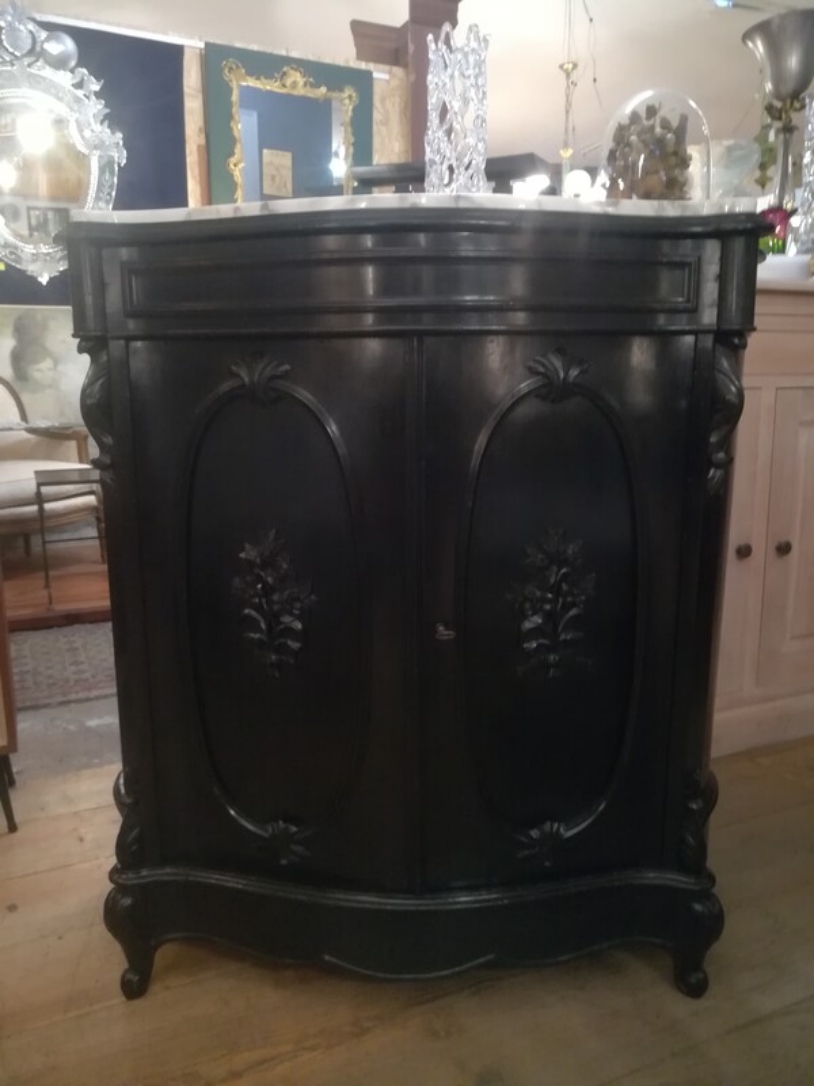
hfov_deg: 53.1
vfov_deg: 67.3
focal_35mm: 26
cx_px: 407
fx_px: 815
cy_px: 543
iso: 640
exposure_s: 1/20
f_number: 2.2
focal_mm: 3.83
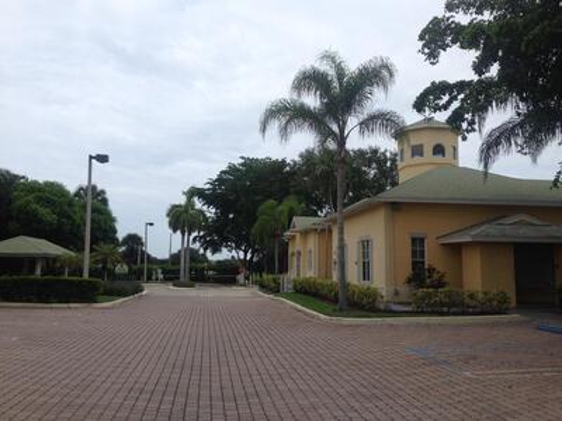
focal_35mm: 33
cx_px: 281
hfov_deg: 55.4
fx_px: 536
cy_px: 210
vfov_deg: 42.9
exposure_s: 1/1695
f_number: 2.4
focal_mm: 4.12
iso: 50
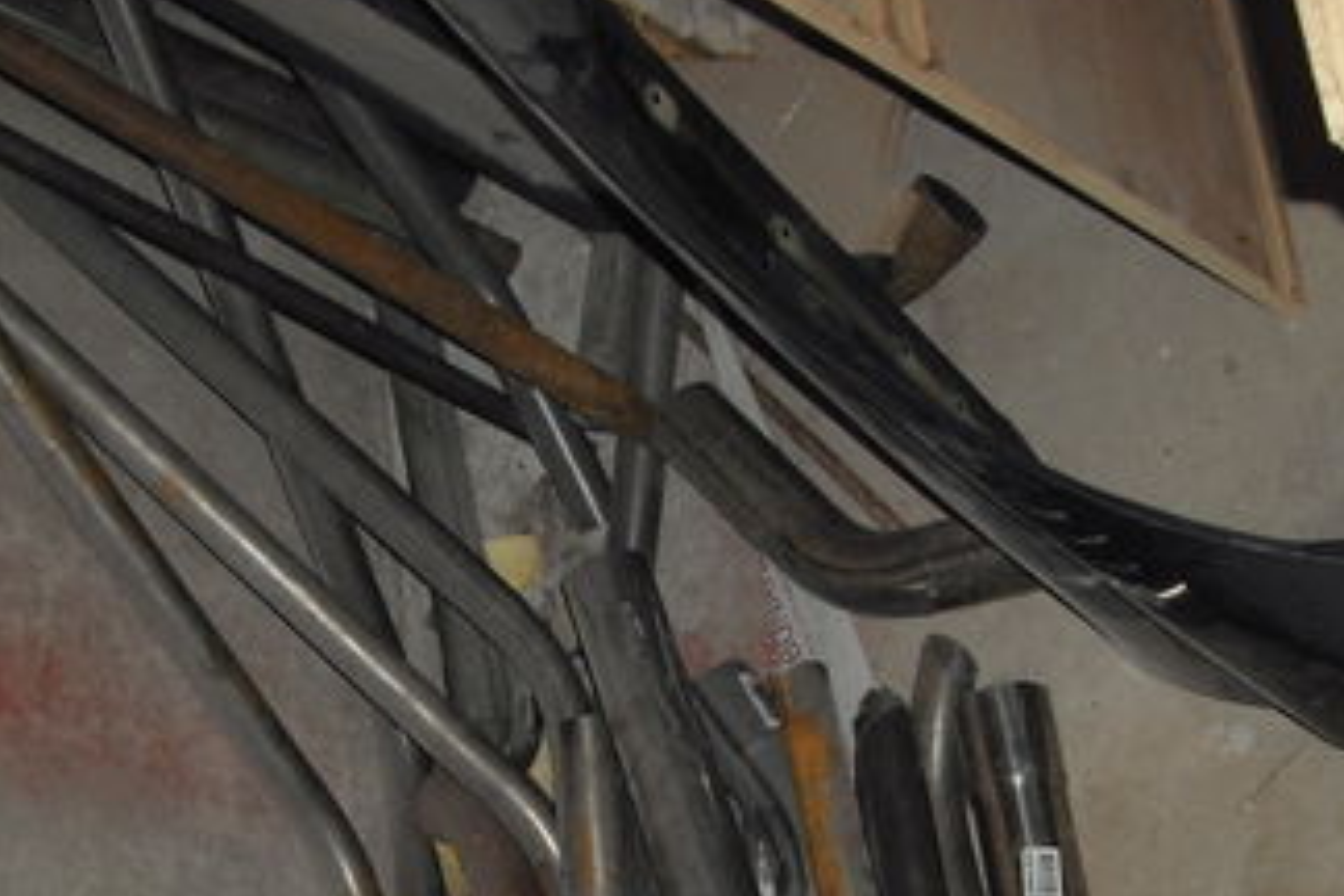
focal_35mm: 76
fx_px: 2837
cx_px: 460
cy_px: 933
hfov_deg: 26.5
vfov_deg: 17.5
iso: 100
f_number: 2.7
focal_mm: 6.2
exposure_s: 1/60
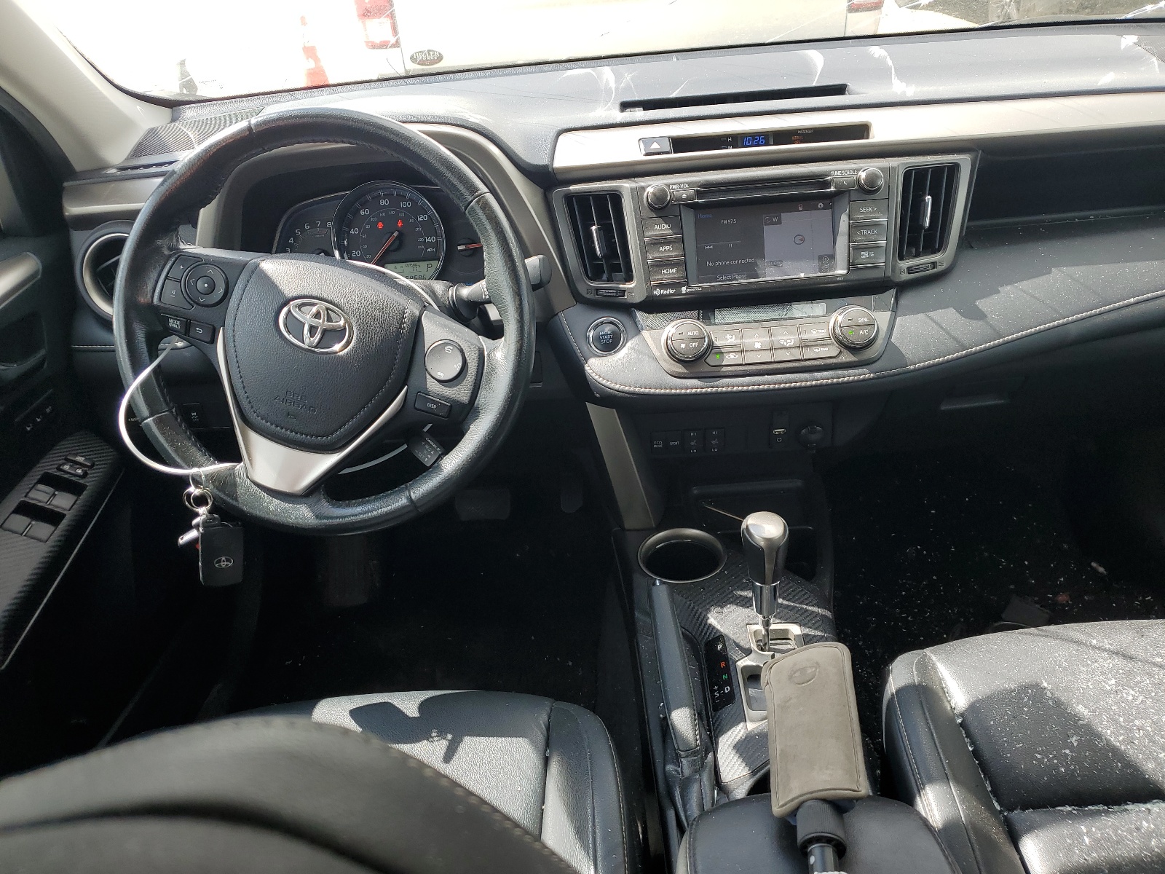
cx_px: 582
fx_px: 875
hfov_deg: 67.3
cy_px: 437
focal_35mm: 26
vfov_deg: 53.1
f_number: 1.5
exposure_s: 1/526
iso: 50
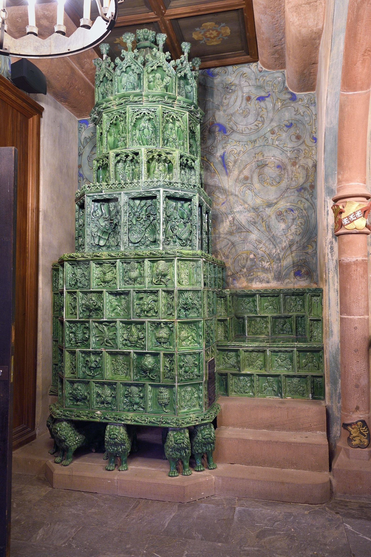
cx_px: 186
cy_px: 278
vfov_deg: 63.7
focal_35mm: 29
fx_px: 449
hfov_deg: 44.9
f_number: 5
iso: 1600
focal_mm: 29
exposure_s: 1/8
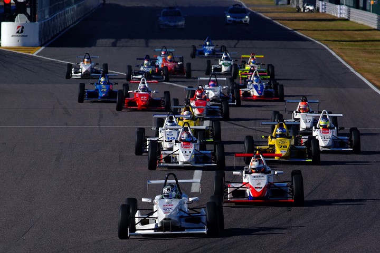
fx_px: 4750
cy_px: 126
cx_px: 190
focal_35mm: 450
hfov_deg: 4.6
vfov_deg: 3.1
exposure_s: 1/500
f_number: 8
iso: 100
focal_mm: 300
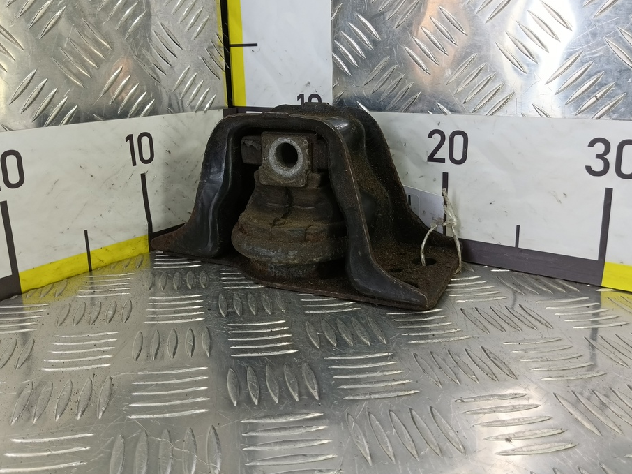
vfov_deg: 52.9
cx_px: 310
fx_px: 475
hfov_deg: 67.3
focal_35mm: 26
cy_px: 208
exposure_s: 1/50
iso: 148
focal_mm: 4.11
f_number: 1.6
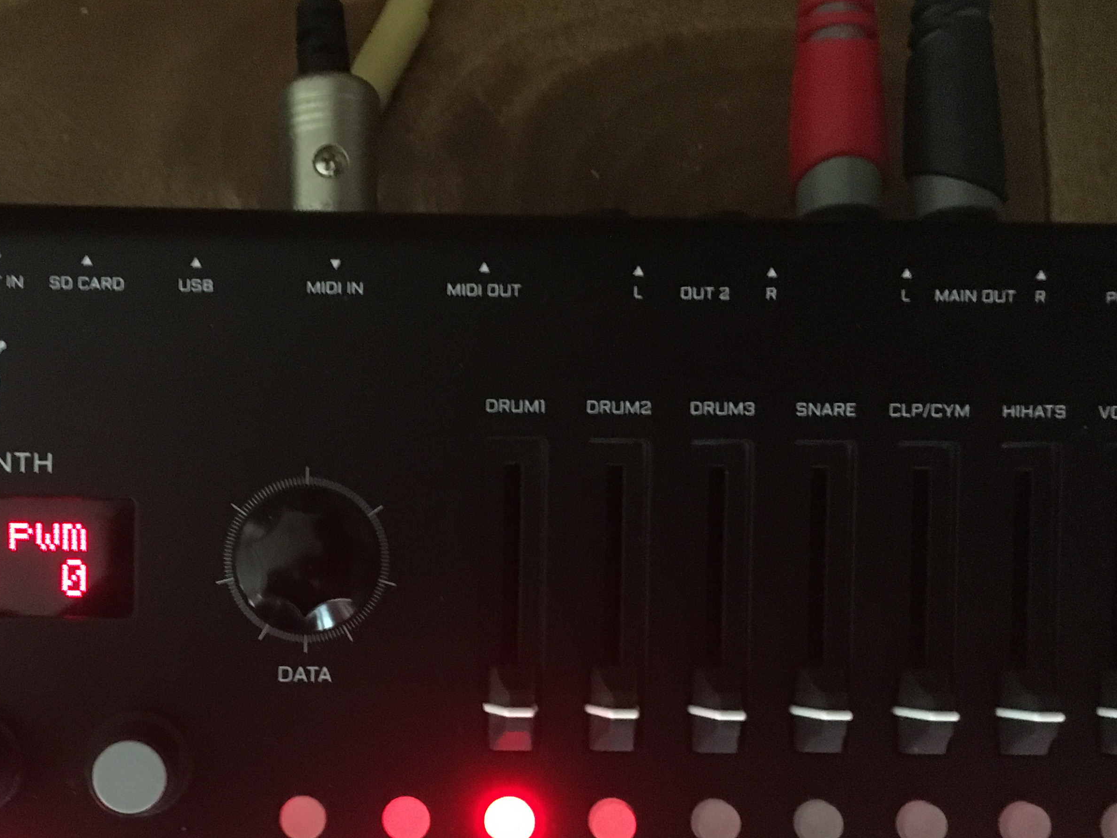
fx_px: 1581
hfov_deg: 38.2
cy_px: 621
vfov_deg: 29.3
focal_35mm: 49
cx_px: 316
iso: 800
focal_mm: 4.15
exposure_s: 1/17
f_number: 2.2
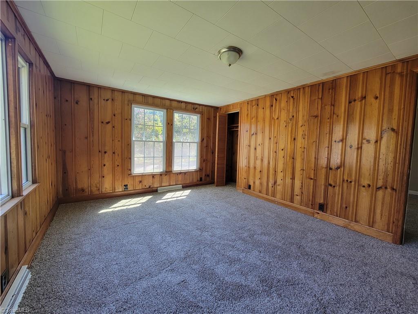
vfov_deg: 89.9
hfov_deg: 106.2
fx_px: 157
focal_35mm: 13
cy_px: 157
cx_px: 209
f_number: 2.2
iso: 64
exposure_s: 1/60
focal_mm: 2.2
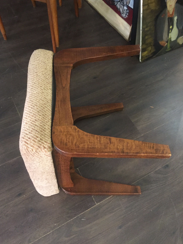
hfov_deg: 44.2
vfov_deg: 56.7
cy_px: 110
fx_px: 226
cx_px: 94
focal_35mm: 32
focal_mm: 4.15
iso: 250
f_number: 2.2
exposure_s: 1/17
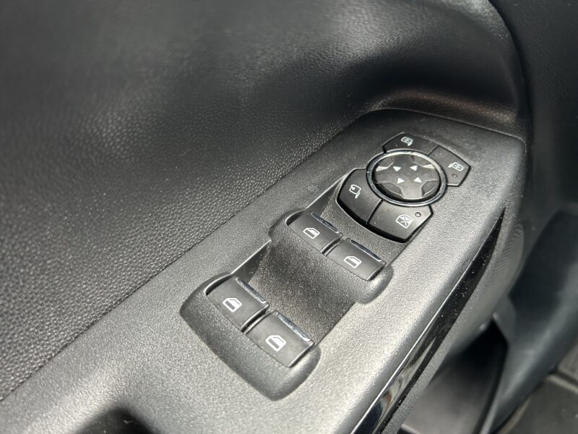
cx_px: 289
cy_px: 217
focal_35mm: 26
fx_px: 434
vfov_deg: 53.1
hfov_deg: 67.3
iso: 250
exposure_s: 1/60
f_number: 1.5
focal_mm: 5.7
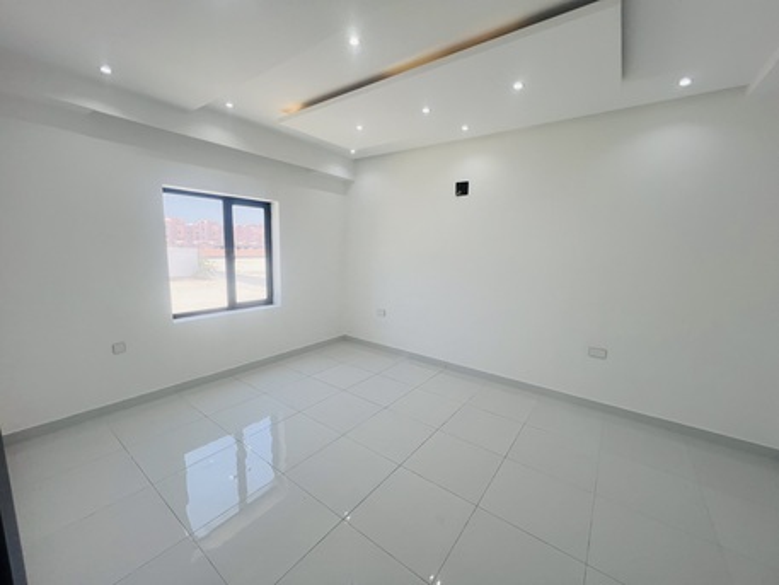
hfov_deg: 106.2
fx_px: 293
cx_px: 390
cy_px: 292
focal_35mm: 13
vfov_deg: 89.9
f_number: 1.8
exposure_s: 1/117
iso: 32
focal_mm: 1.57
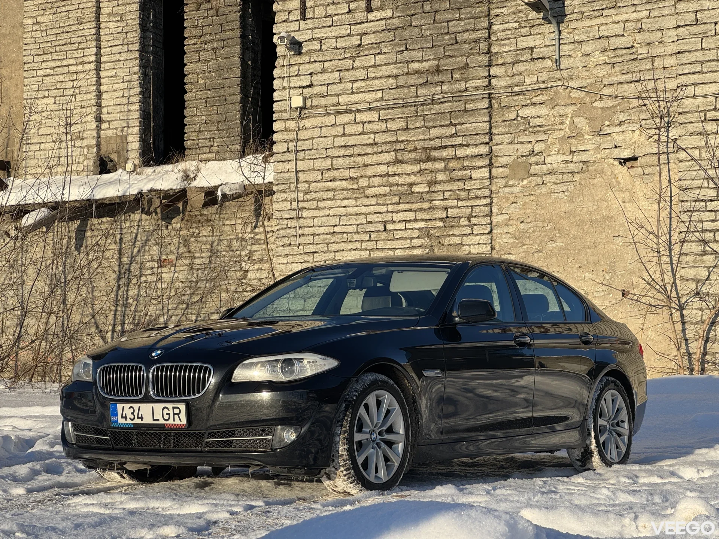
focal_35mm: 77
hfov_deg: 25.3
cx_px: 360
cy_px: 270
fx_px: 1599
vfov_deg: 19.1
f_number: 2.8
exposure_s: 1/436
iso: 25
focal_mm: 9
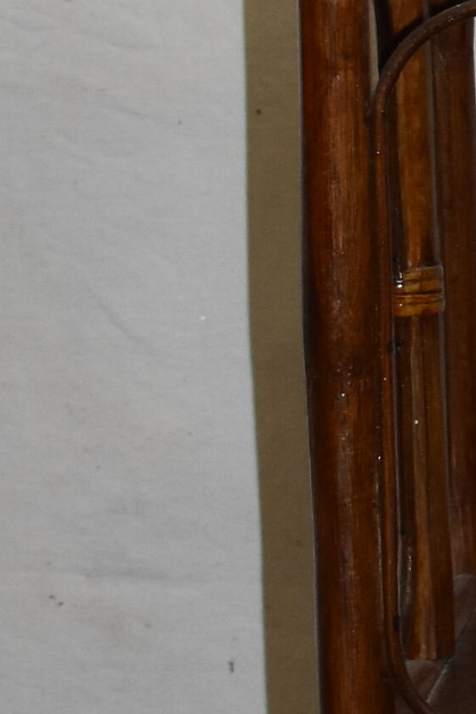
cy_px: 203
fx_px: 5284
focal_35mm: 267
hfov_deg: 5.0
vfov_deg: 7.7
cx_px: 1212
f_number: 4
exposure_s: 1/60
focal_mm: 25
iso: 400
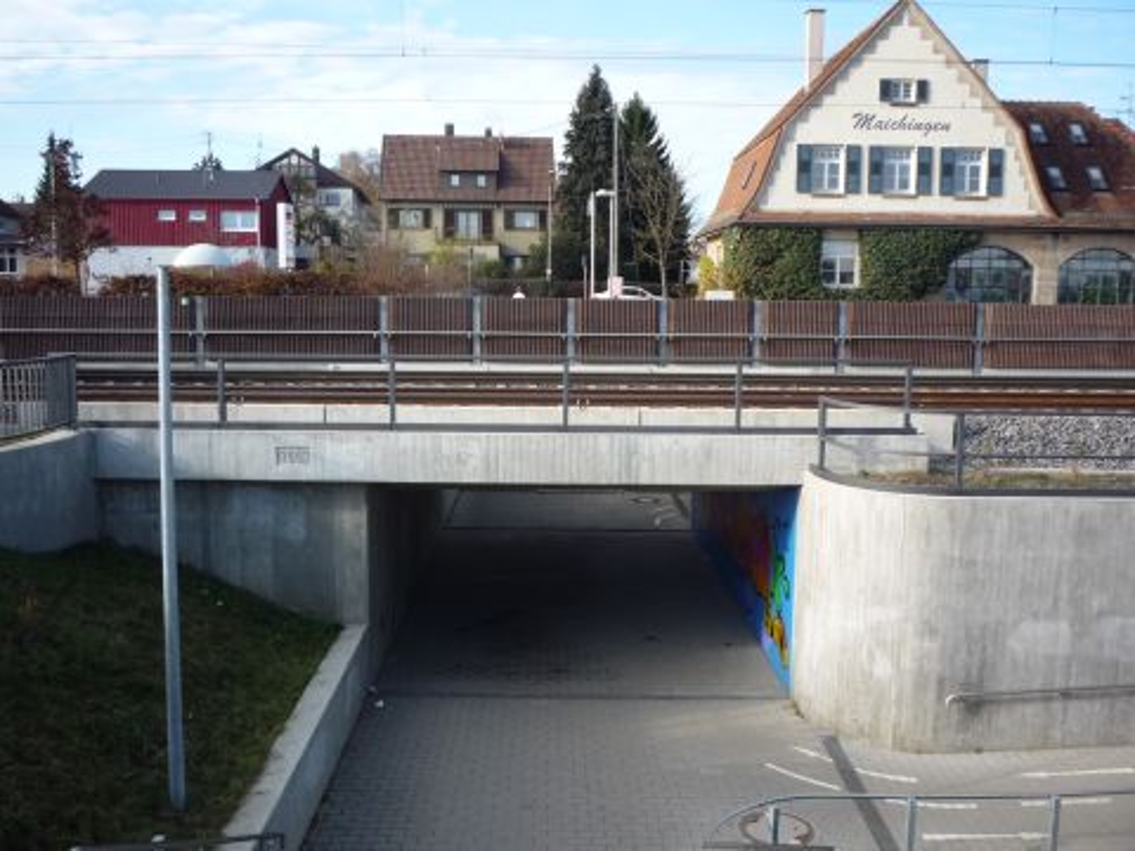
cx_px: 568
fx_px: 1049
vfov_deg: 44.2
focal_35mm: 32
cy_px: 426
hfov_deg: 56.8
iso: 100
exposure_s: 1/250
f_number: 4
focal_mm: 5.2
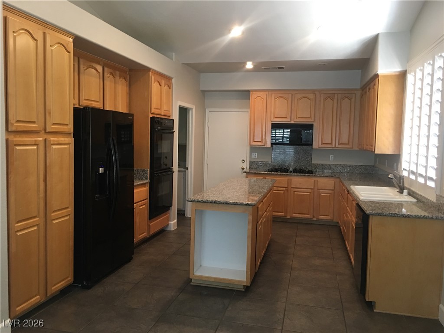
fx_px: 372
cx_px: 222
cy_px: 166
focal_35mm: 29
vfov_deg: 48.2
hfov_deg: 61.7
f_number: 2.2
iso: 80
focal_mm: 4.15
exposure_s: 1/15
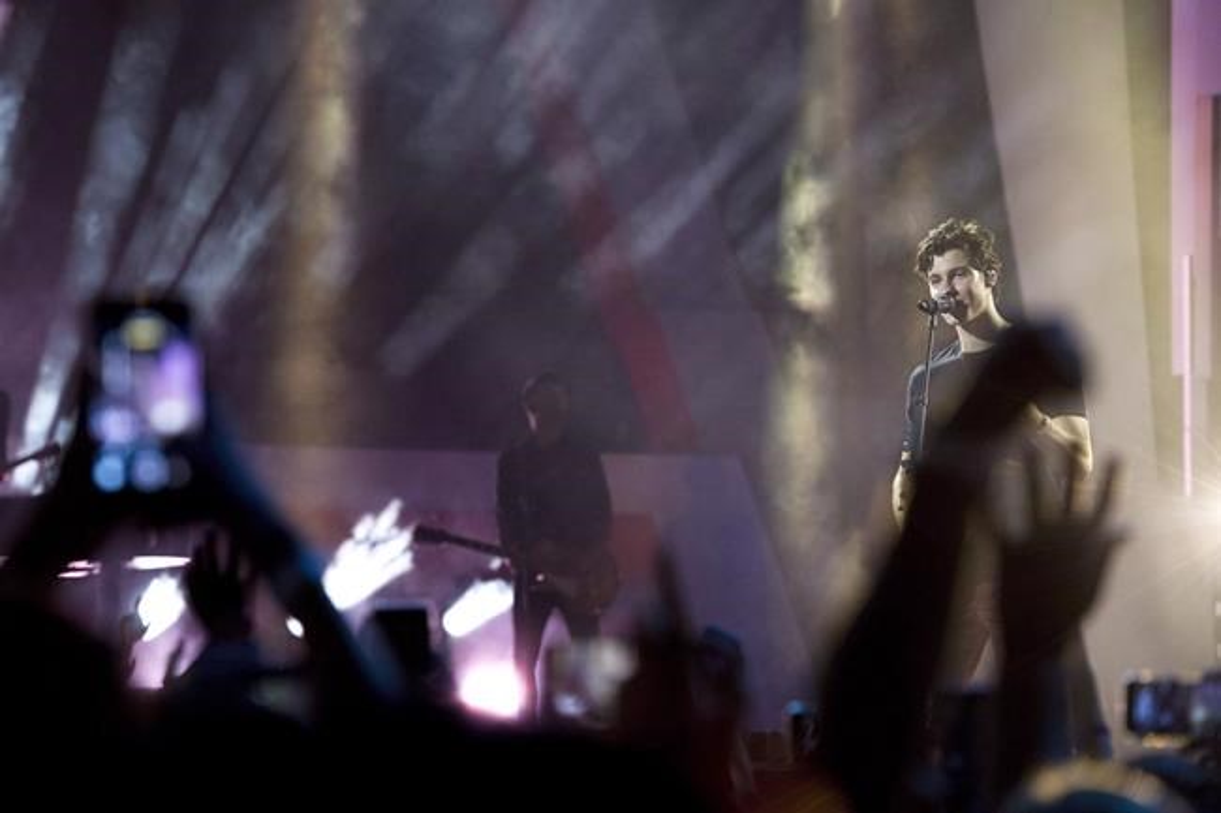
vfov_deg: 9.1
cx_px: 610
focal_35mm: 150
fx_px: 5086
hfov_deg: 13.7
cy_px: 406
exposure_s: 1/250
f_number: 4.5
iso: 3200
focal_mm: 150
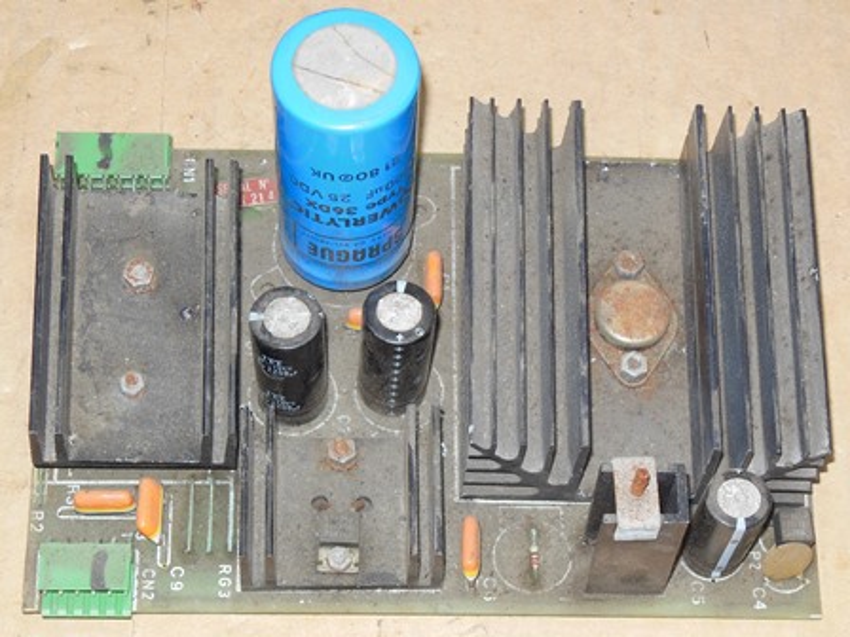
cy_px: 318
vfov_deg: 22.3
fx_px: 1621
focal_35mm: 66
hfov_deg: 29.4
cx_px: 425
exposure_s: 1/60
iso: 200
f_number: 4.3
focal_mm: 11.7
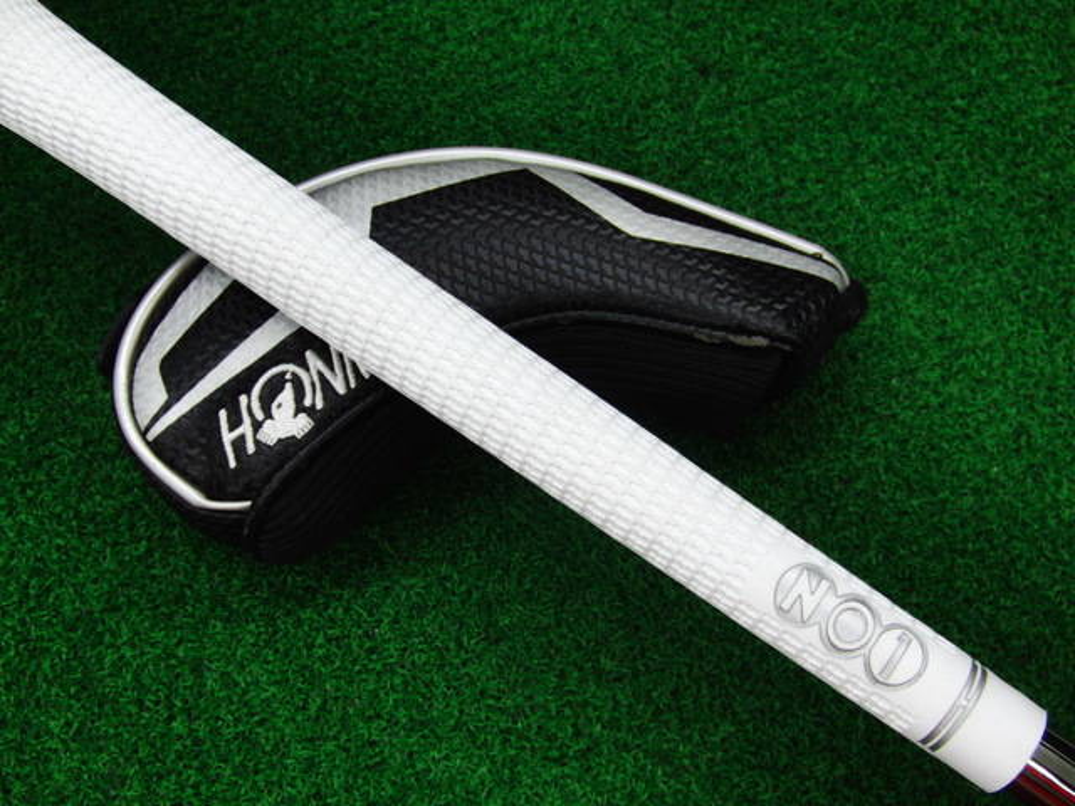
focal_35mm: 37
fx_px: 1149
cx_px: 538
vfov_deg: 38.7
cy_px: 403
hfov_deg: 50.1
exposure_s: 1/80
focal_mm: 6.42
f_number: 3.6
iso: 320
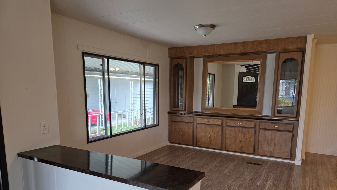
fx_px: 232
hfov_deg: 71.9
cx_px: 174
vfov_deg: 43.7
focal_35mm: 26
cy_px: 128
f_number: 1.7
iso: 320
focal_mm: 6.3
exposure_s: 1/120
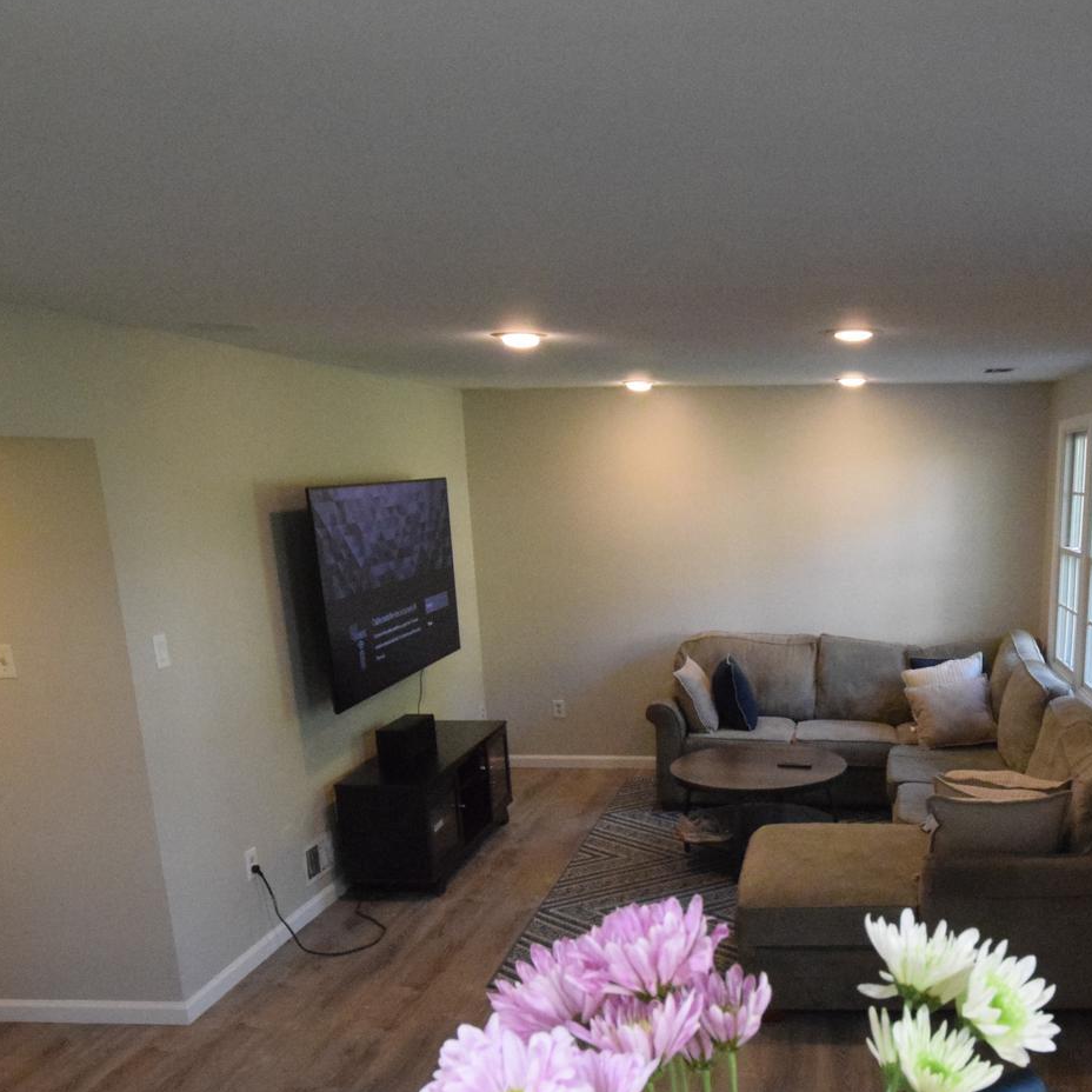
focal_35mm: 31
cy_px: 788
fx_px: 1104
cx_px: 785
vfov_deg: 50.9
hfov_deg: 51.0
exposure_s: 1/125
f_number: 8
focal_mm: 11
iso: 6400
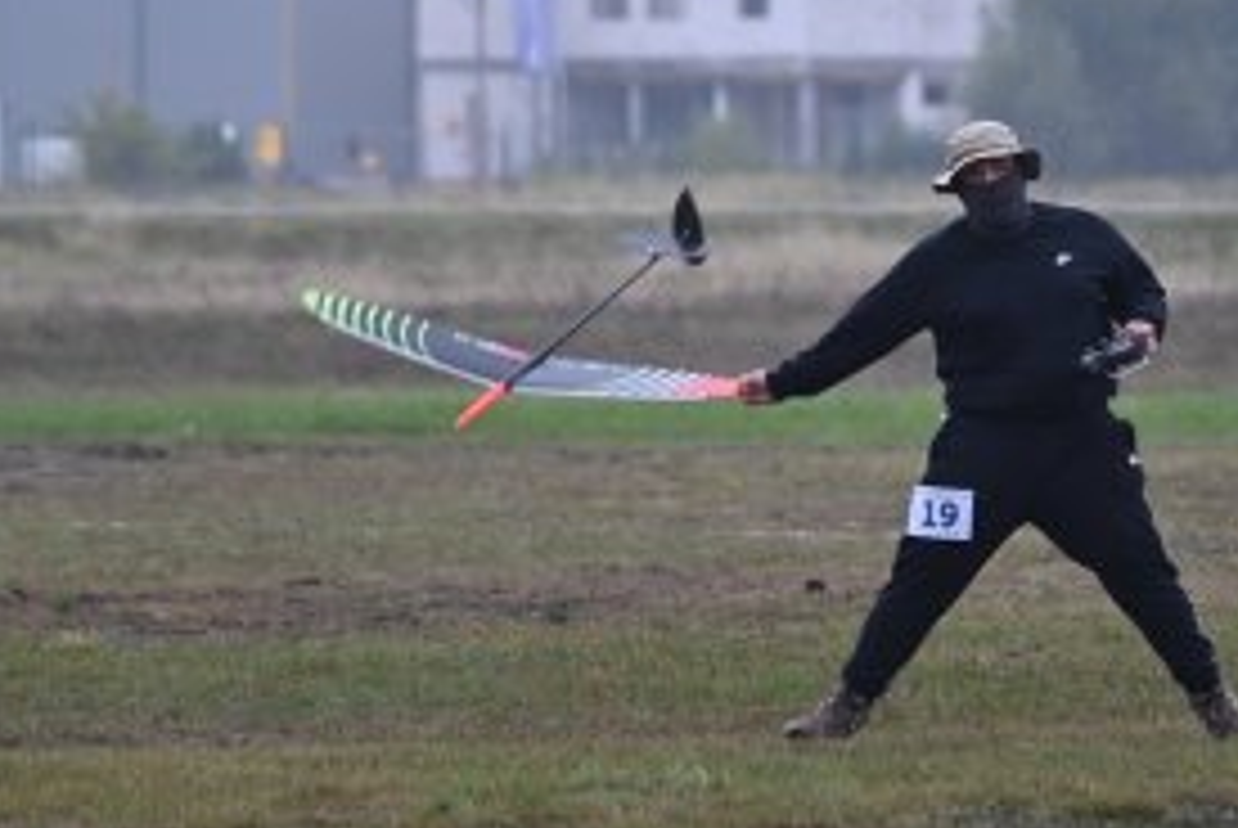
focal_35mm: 433
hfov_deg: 4.8
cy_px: 328
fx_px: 14906
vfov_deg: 3.2
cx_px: 786
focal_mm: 240
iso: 1250
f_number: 5.6
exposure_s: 1/800
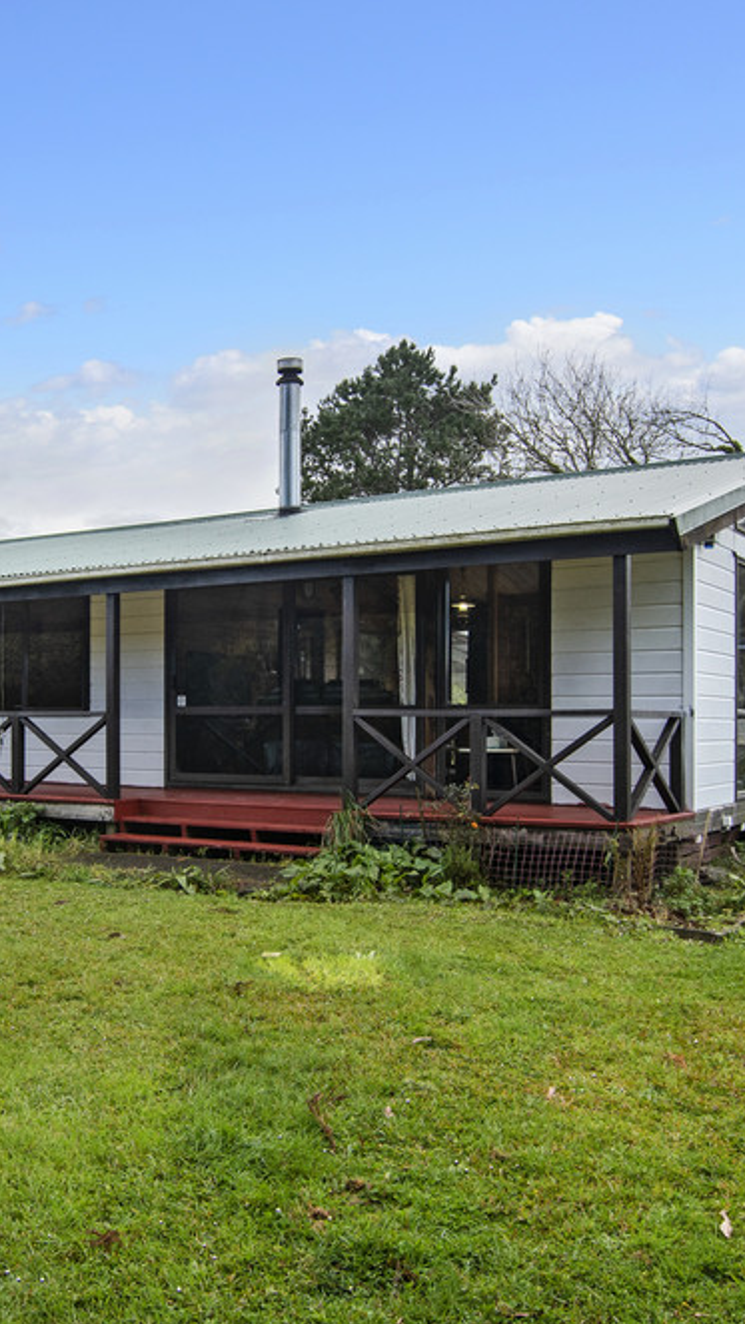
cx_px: 192
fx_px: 1194
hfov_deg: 34.0
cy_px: 648
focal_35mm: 34
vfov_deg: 58.0
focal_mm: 14
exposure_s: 1/160
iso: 200
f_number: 7.1
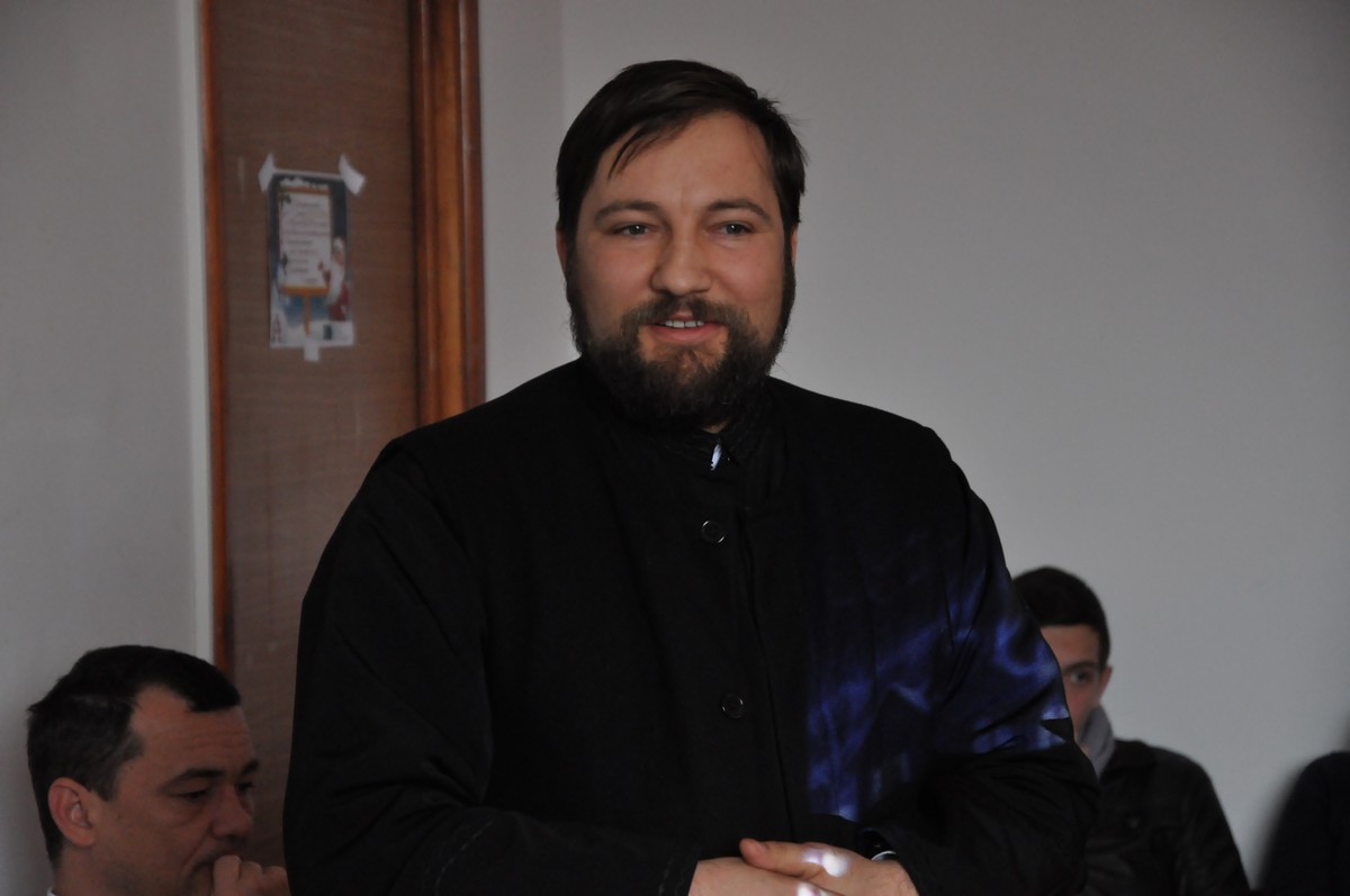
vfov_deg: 11.4
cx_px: 675
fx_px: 4494
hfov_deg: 17.1
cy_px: 448
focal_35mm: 120
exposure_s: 1/50
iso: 1600
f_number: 5.3
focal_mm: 80
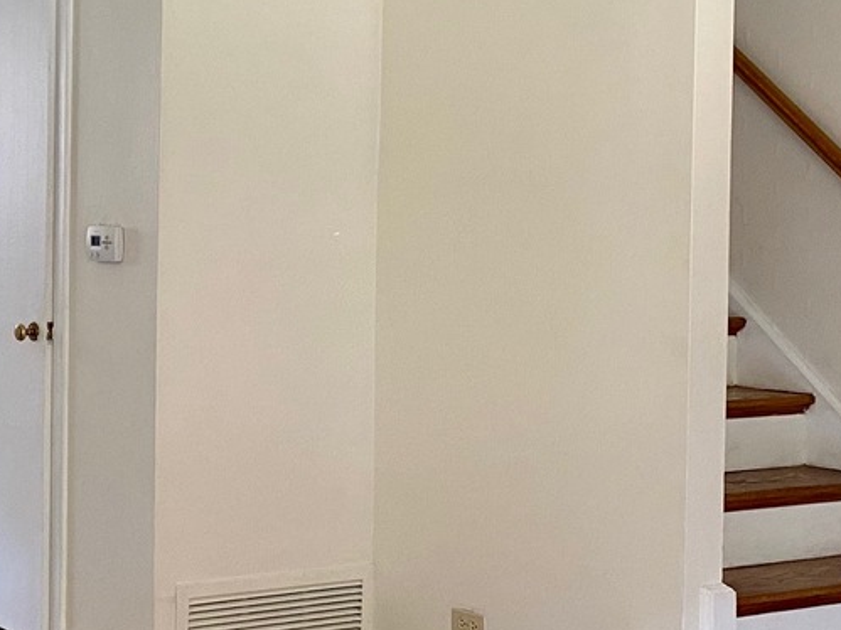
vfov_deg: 19.6
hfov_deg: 24.1
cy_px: 256
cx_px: -106
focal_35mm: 75
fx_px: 1822
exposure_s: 1/94
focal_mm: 4.25
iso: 125
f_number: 1.8
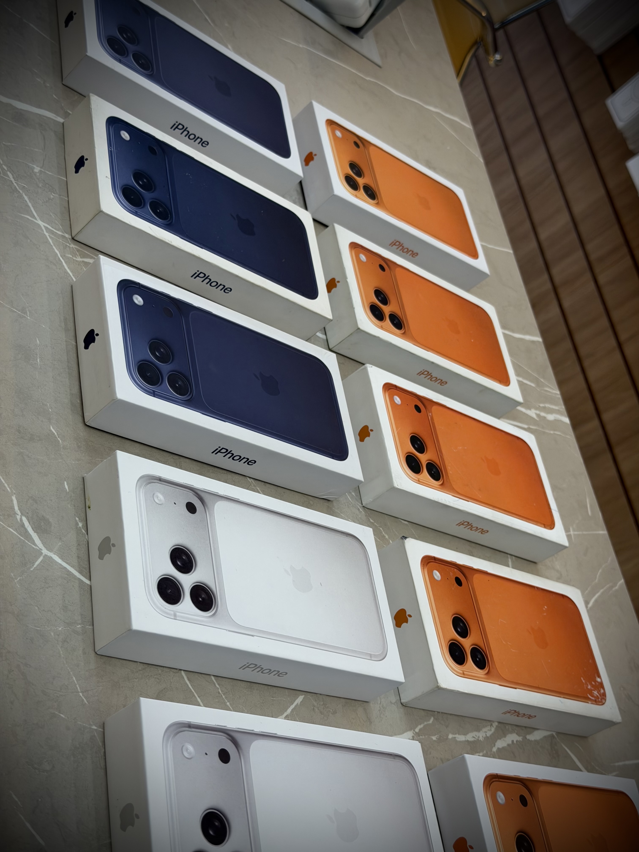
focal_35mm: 48
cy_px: 426
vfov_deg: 39.7
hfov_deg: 30.3
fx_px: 1181
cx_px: 320
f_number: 1.78
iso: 80
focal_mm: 6.76
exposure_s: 1/120
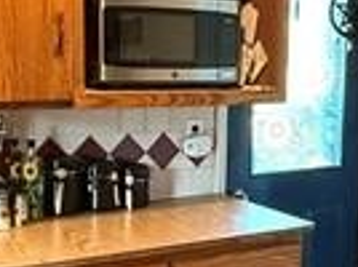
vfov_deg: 21.8
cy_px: 166
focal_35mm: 67
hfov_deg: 29.0
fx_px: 692
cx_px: 214
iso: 1250
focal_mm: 2.22
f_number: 2.2
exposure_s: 1/60
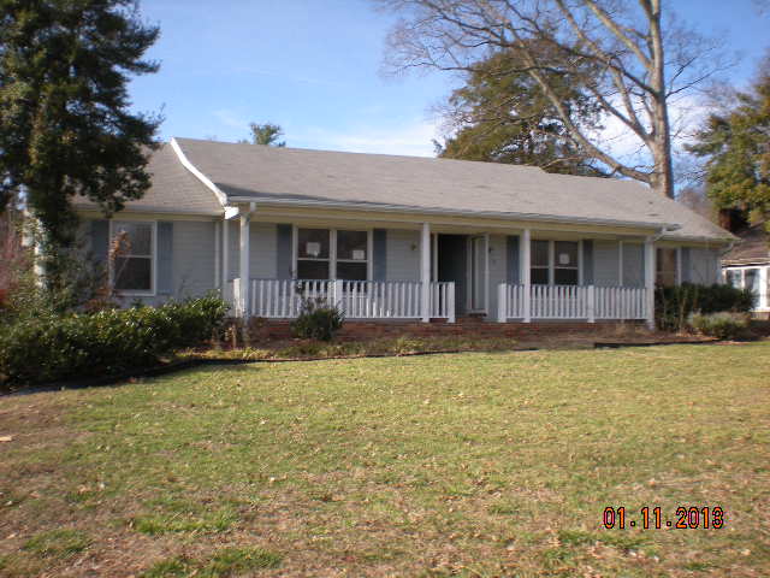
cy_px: 289
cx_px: 385
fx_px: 845
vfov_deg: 37.7
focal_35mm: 38
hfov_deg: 49.0
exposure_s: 1/253
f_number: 4.6
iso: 64
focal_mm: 6.3
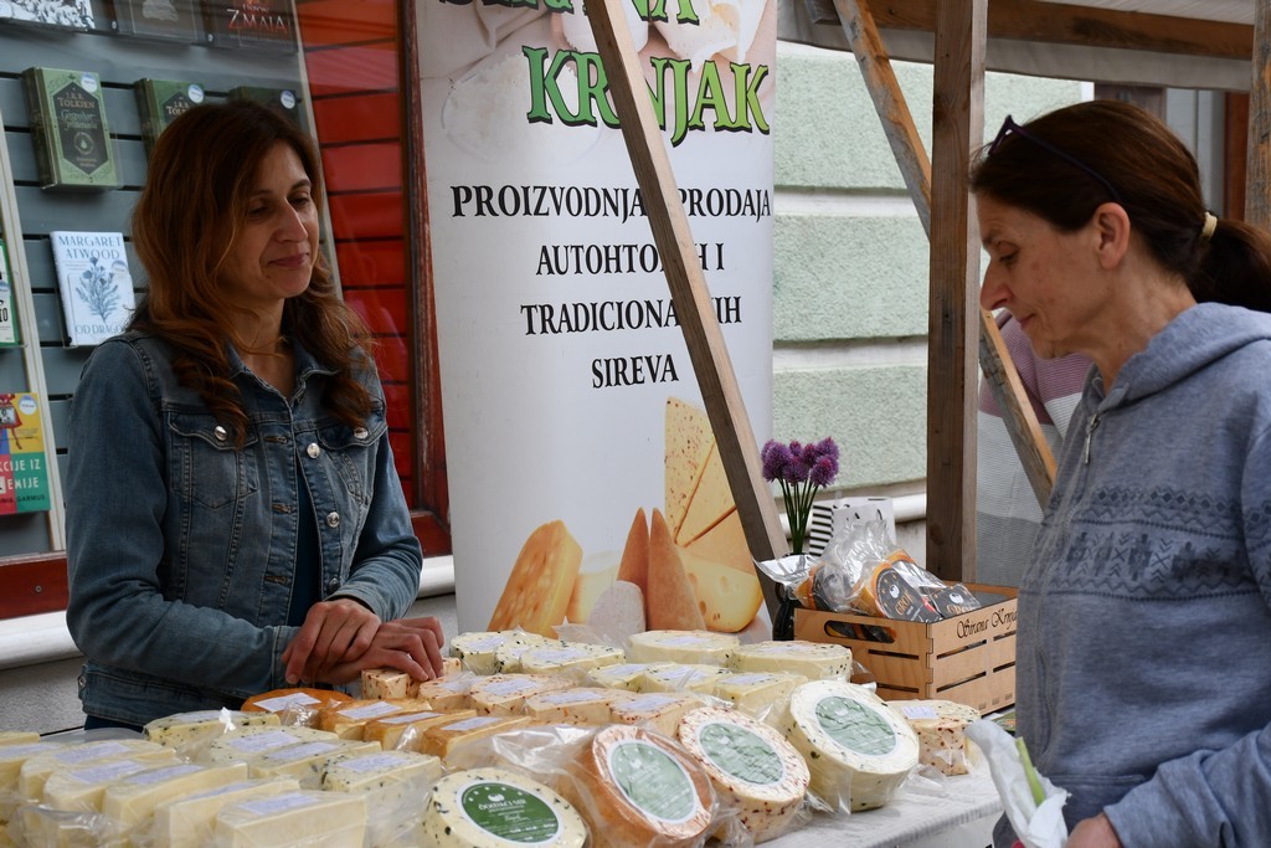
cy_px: 424
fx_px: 2118
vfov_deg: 22.6
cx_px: 636
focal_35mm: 60
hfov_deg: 33.4
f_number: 5.6
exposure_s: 1/250
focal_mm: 40
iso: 360
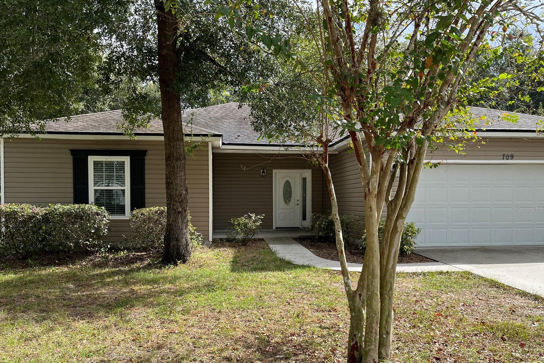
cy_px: 209
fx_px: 423
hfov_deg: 65.5
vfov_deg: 46.2
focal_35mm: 28
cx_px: 268
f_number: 1.6
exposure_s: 1/1199
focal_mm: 5.1
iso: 50
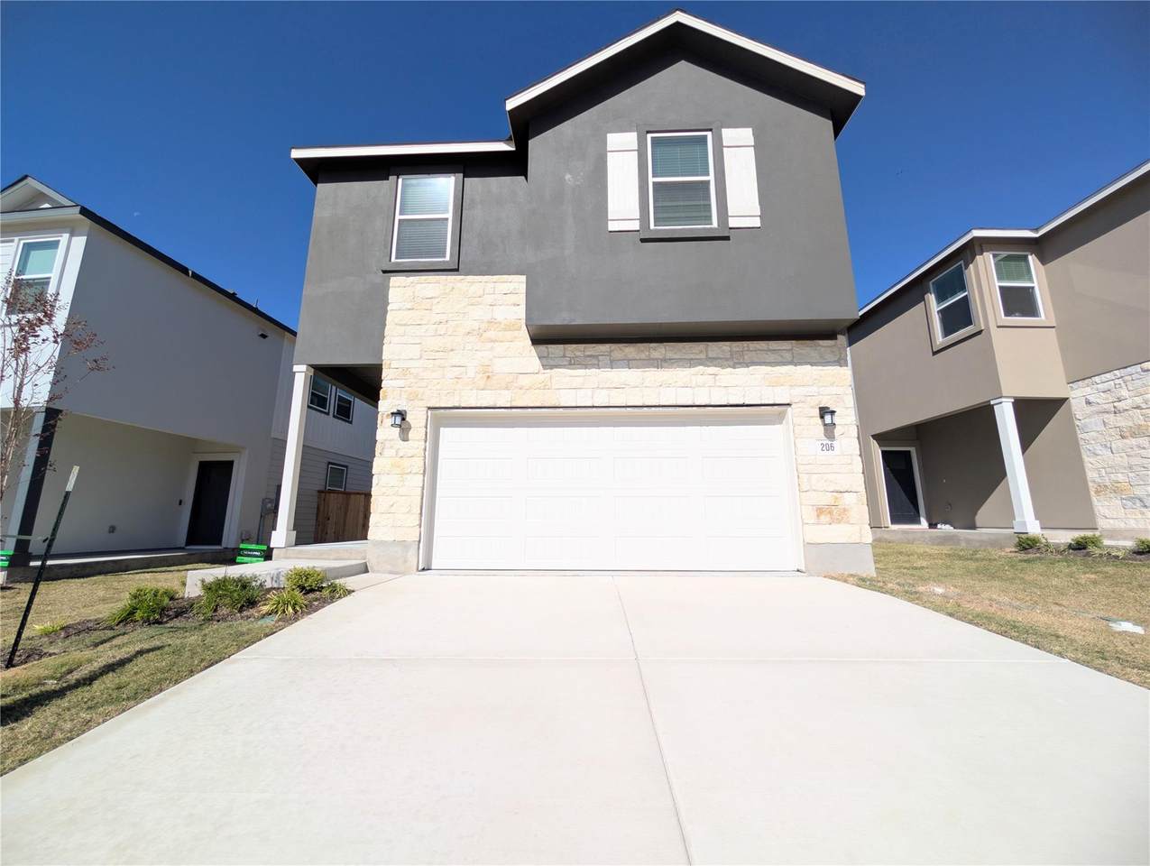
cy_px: 433
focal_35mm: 12
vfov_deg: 94.6
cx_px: 575
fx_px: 399
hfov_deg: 110.5
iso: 57
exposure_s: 1/4673
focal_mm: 2.02
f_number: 1.7
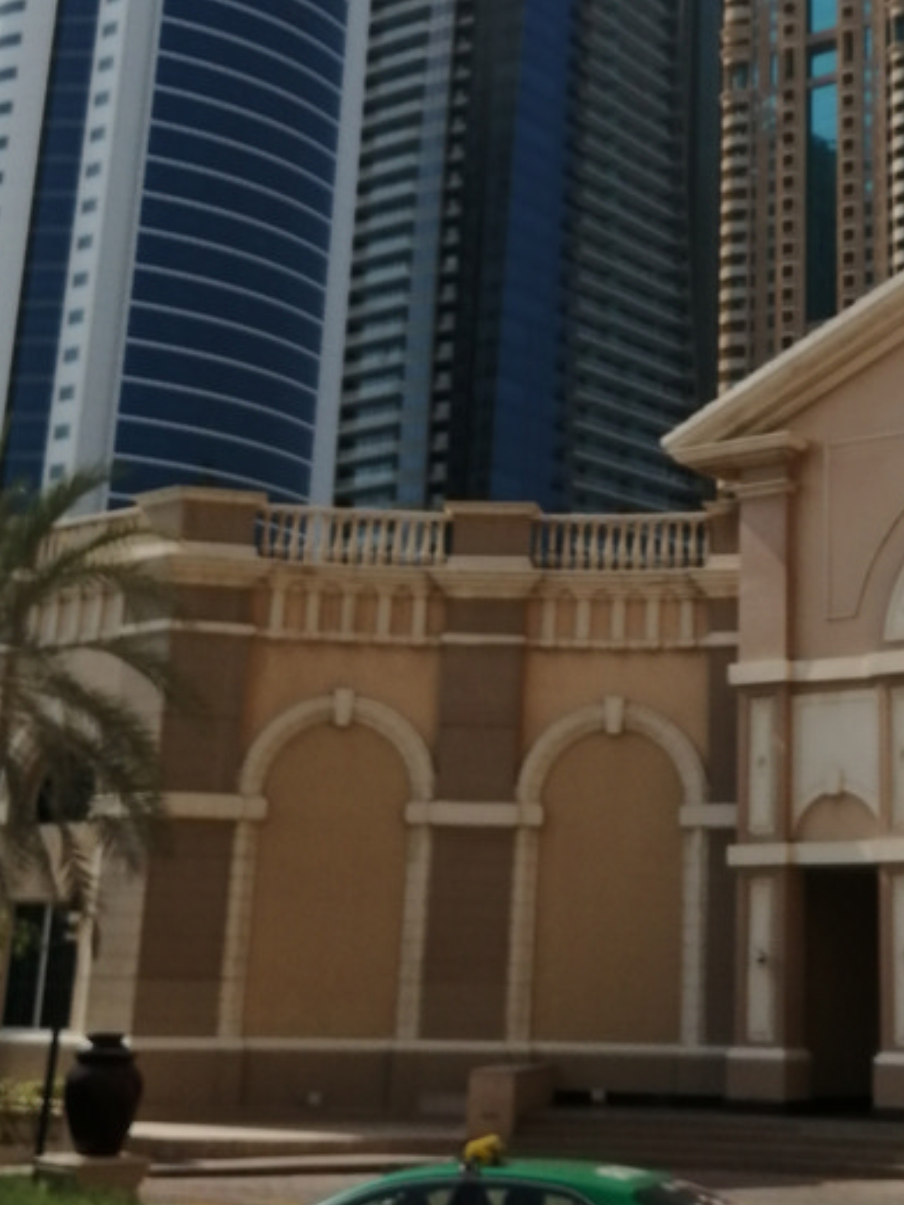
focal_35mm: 60
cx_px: 693
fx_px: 2089
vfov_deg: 31.2
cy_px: 213
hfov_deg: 24.1
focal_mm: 3.62
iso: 50
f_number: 1.8
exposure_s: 1/2358
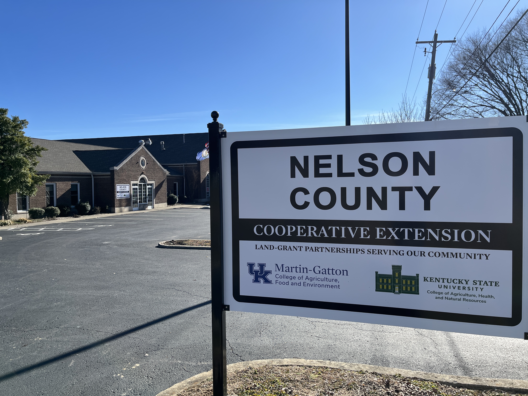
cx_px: 264
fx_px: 397
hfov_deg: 67.3
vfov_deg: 53.1
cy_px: 198
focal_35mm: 26
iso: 50
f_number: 1.6
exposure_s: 1/3623
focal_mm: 5.1
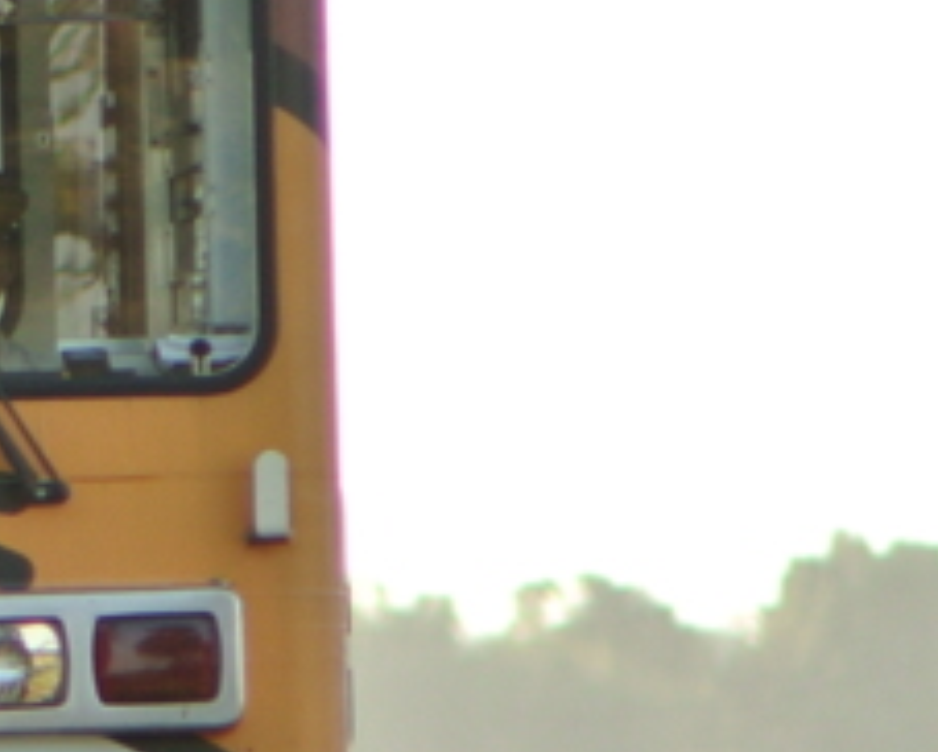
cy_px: 717
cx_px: -583
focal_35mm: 1200
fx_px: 33342
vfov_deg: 1.3
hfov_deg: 1.6
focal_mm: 105
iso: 100
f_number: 3.5
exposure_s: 1/200
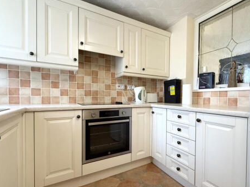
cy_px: 100
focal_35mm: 18
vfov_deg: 71.5
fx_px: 130
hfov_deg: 87.3
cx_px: 140
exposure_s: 1/100
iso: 250
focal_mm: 2.22
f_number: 2.2
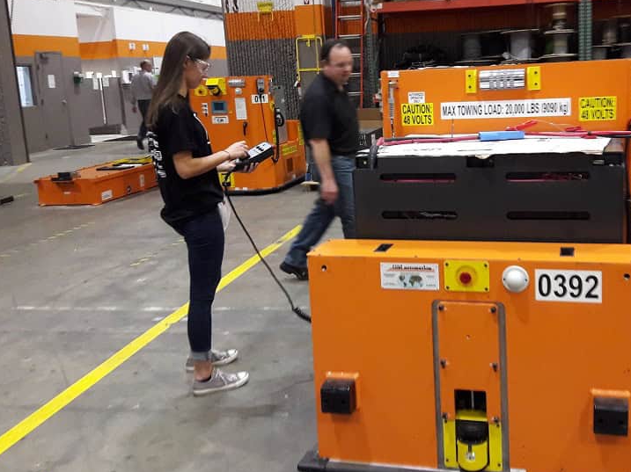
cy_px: 210
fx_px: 747
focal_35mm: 41
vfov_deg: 35.1
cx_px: 402
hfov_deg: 45.3
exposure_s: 1/30
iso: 160
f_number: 1.9
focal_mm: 3.7
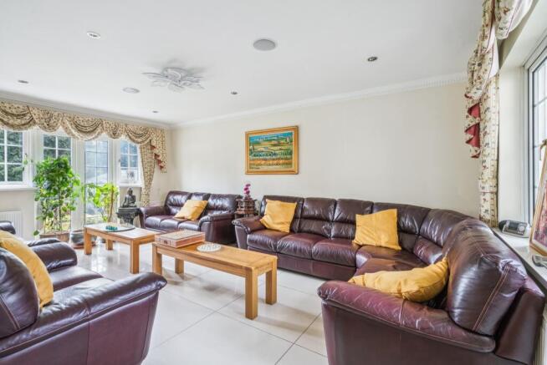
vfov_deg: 73.8
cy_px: 182
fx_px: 243
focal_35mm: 16
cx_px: 274
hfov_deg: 96.7
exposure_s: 1/2.5
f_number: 10
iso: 640
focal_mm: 16
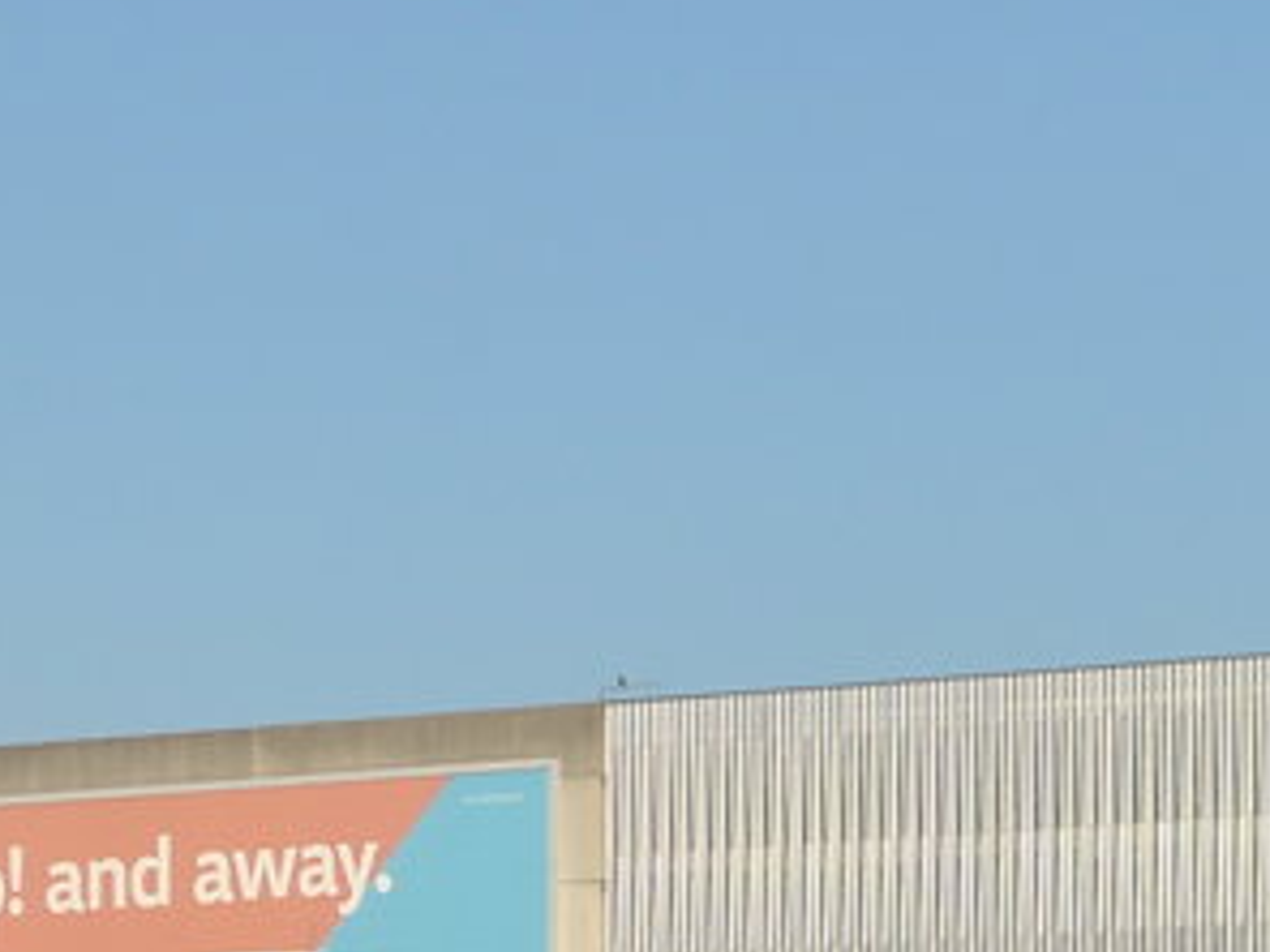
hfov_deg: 7.3
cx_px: 1450
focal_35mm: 268
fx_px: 9832
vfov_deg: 5.5
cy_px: 1484
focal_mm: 13.4
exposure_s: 1/800
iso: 160
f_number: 4.5
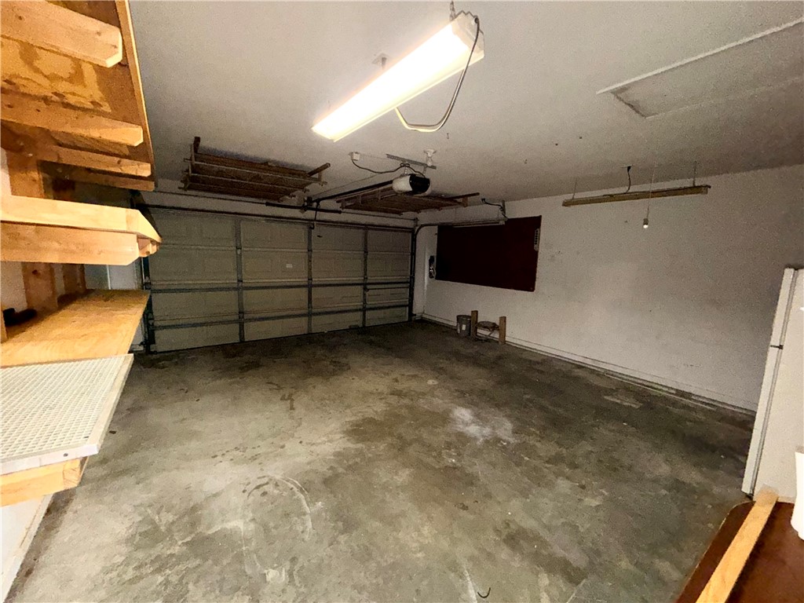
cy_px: 302
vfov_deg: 85.7
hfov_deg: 102.1
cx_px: 402
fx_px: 325
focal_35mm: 14
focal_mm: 2.22
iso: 250
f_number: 2.2
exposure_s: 1/40
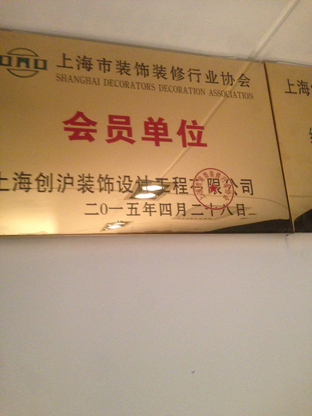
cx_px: 156
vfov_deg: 55.4
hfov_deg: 42.9
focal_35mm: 33
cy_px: 208
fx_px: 397
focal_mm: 4.12
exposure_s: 1/15
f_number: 2.4
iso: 400
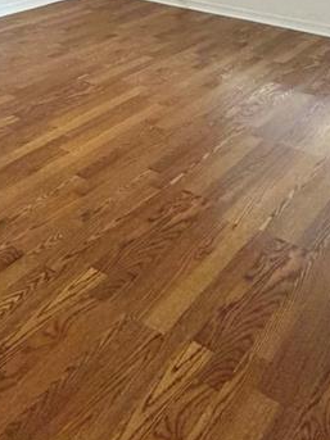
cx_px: 112
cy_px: -90
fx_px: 623
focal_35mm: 49
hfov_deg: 29.5
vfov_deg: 32.2
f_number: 2.2
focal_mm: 2.22
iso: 320
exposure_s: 1/113
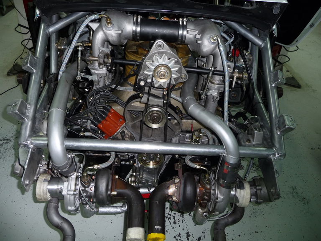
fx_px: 260
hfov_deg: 63.4
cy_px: 120
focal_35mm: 28
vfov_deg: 49.7
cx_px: 160
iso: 100
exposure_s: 1/30
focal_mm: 4.7
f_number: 3.3
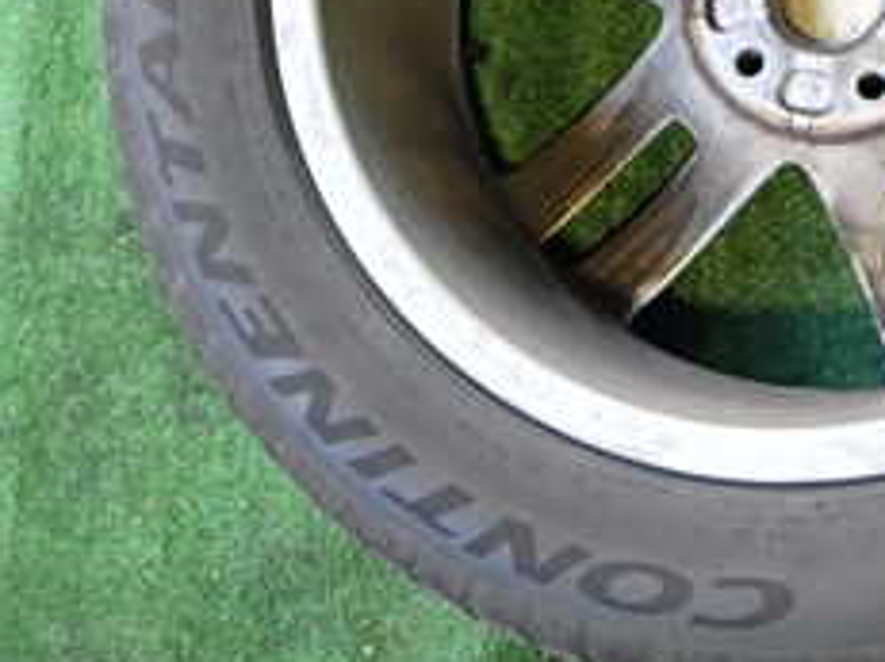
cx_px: 801
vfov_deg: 18.3
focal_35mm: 78
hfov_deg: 24.3
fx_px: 1993
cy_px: -19
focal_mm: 5.4
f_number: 2.3
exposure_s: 1/30
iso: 250
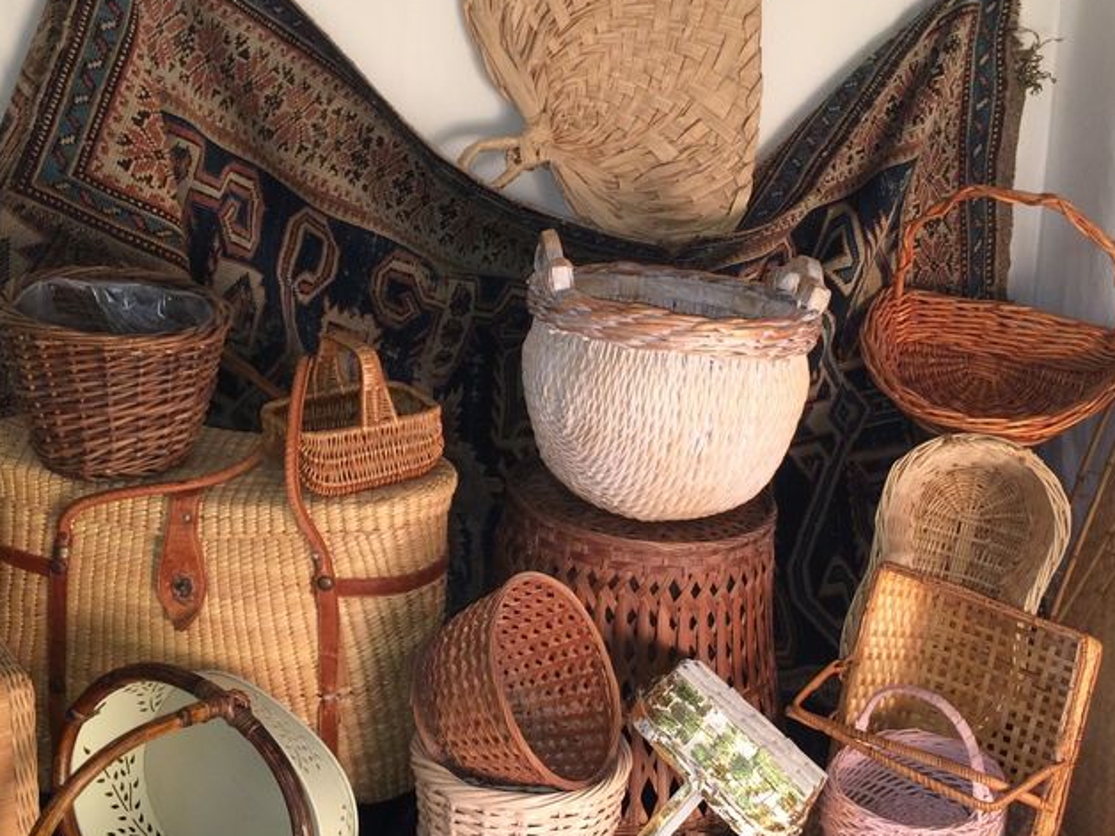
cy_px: 402
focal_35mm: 43
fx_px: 1385
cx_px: 538
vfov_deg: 33.6
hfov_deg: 43.8
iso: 80
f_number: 2.2
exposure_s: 1/30
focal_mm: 4.12
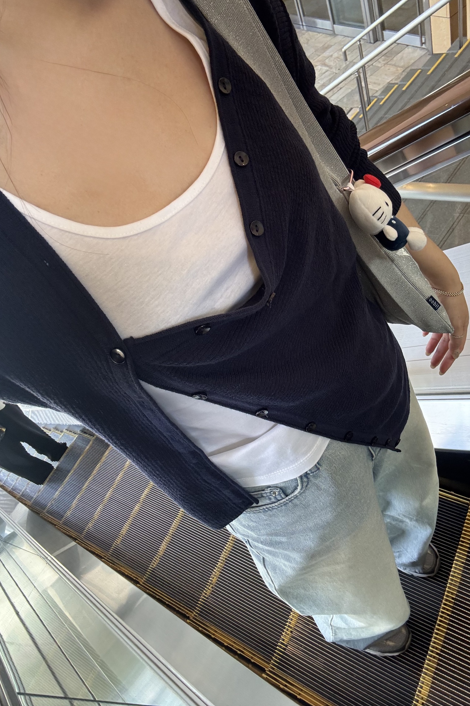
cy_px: 337
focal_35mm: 25
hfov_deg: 51.2
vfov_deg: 71.5
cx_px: 263
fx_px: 489
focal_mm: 2.69
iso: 80
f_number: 1.9
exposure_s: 1/65
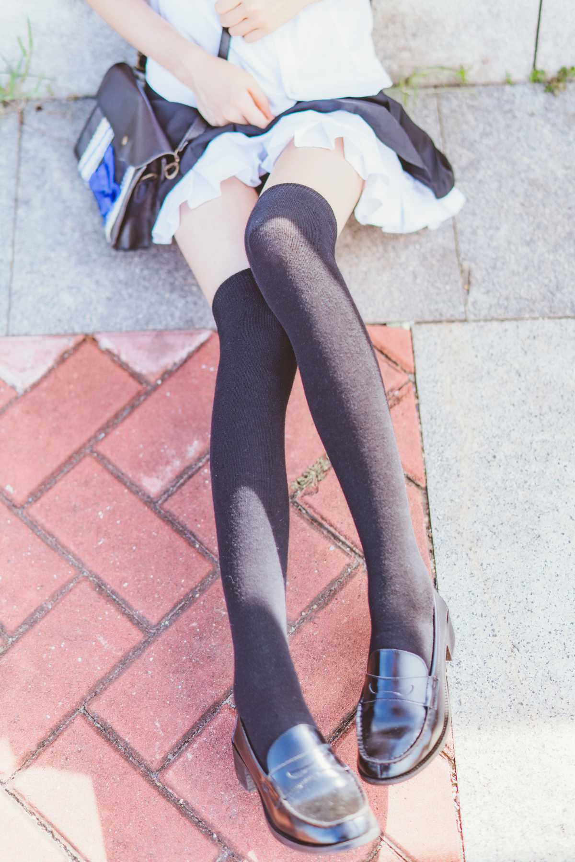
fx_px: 1197
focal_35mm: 50
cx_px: 288
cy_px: 431
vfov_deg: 39.6
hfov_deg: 27.0
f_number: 1.4
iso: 125
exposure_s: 1/2500
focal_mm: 50
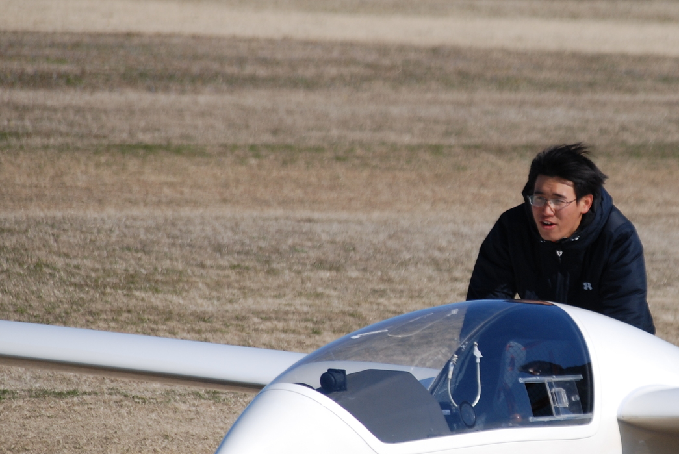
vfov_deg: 1.9
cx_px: 559
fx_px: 13555
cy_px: 237
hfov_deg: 2.9
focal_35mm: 718
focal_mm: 250
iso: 180
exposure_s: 1/1000
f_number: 6.3
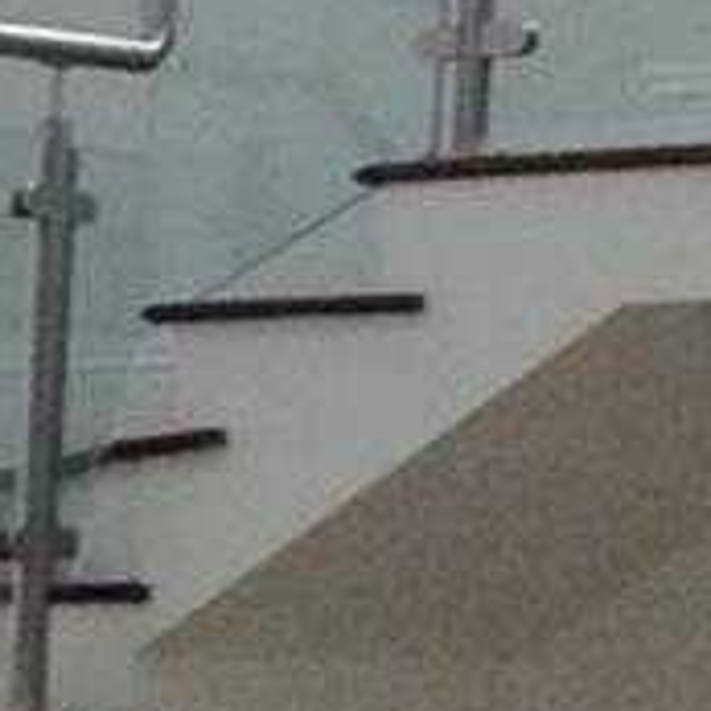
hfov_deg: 5.6
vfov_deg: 6.0
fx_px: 6623
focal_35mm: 285
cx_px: -1648
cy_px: 1315
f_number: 2.4
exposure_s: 1/120
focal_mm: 4.28
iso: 100
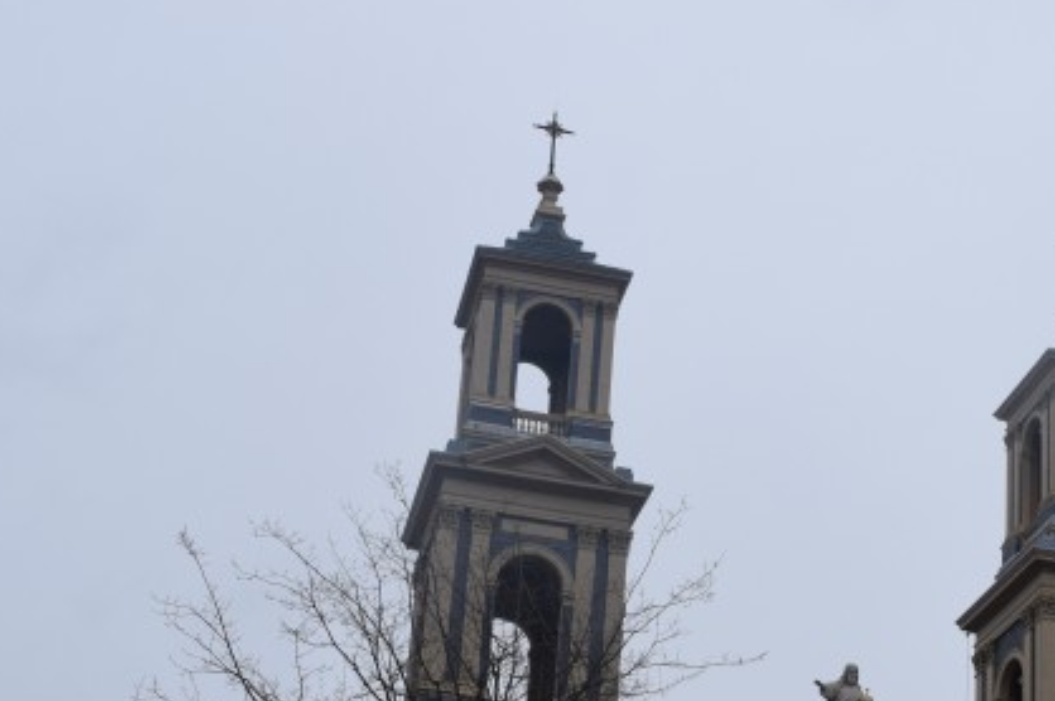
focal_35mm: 77
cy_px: 804
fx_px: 2261
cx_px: 689
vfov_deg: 17.0
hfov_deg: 26.1
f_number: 8
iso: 400
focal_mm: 21
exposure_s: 1/250
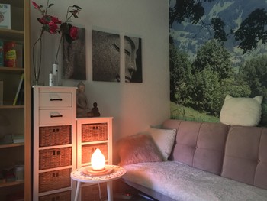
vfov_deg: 48.3
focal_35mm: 29
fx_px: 224
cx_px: 134
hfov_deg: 61.6
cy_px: 100
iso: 250
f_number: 2.2
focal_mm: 4.15
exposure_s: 1/17
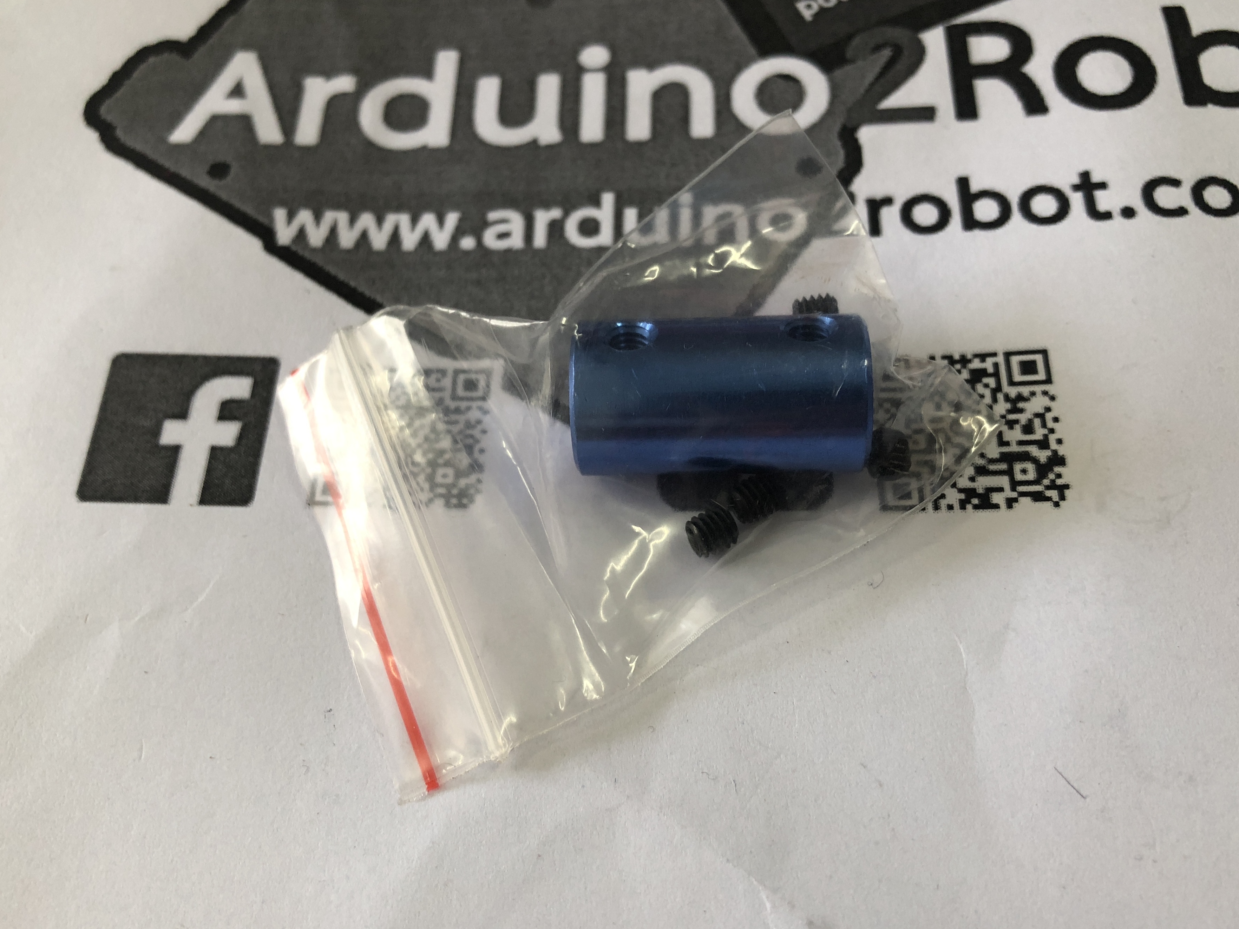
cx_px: 606
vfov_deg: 44.1
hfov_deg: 56.8
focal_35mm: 32
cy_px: 430
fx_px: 1145
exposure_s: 1/20
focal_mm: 3.99
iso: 32
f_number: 1.8
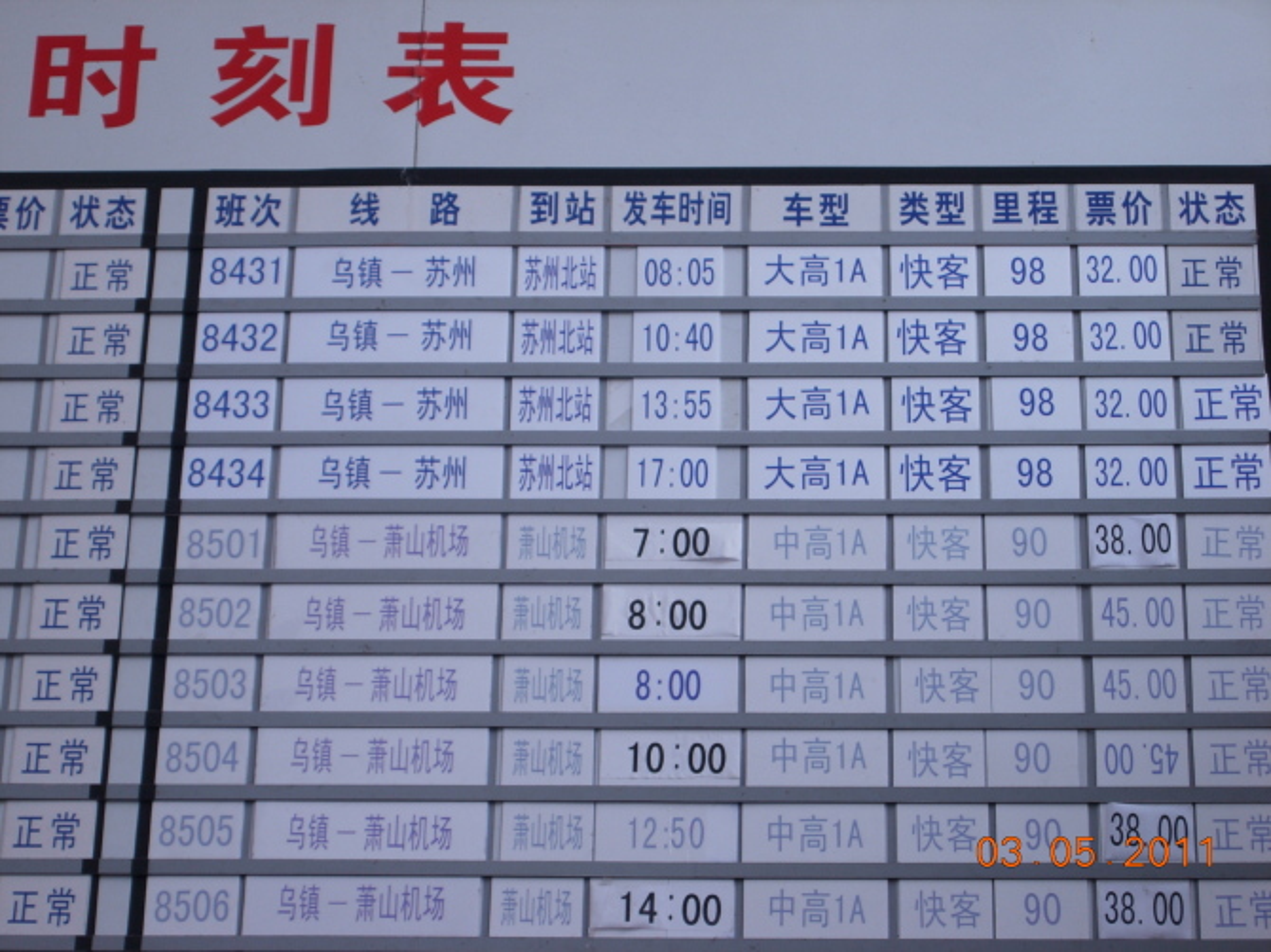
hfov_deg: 15.6
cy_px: 476
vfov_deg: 11.8
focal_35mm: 126
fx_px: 4625
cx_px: 636
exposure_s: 1/17.4
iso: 50
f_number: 5.3
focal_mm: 26.3
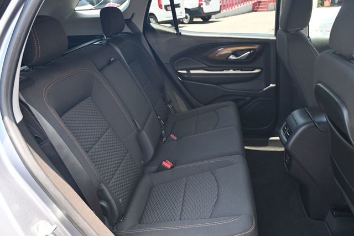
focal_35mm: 30
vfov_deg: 43.6
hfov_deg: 62.0
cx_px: 177
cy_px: 118
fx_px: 295
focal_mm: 20
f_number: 3.8
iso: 640
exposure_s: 1/125
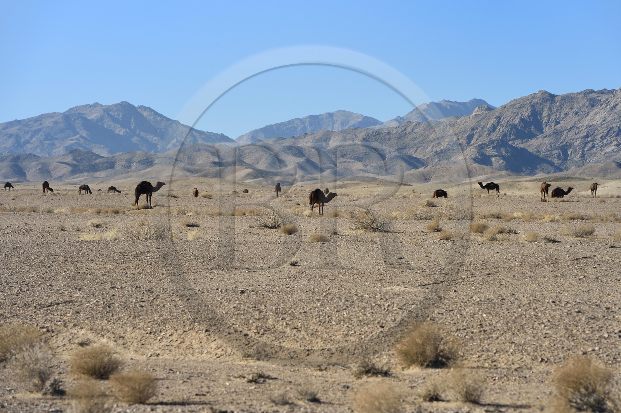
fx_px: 3449
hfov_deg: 10.3
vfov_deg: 6.9
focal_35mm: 200
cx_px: 310
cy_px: 206
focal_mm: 200
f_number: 10
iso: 200
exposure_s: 1/400
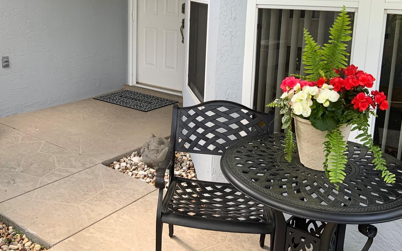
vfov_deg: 31.6
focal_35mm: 40
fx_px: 438
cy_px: 75
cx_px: 171
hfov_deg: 49.1
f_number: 1.8
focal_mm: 3
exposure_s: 1/122
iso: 20
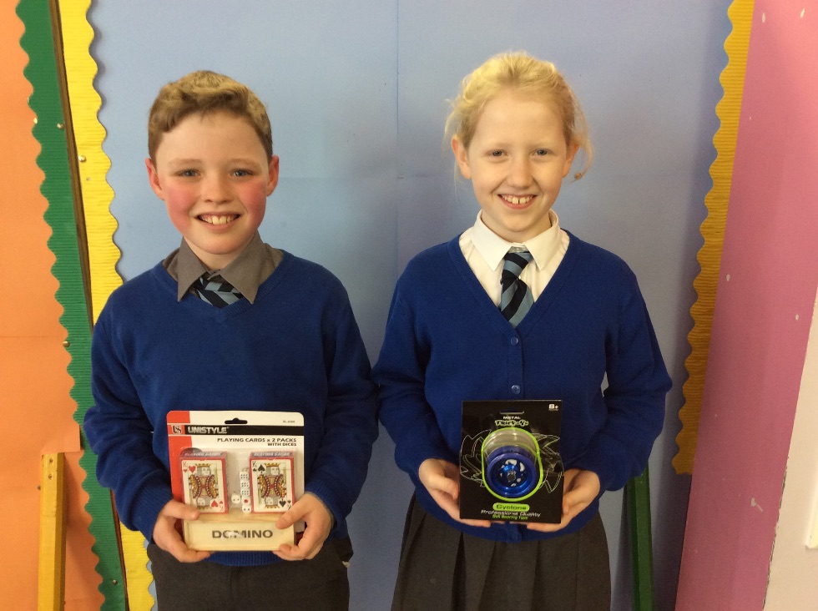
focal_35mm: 32
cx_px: 409
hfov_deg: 56.9
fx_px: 755
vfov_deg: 44.1
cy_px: 306
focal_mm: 3.3
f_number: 2.4
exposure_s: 1/25
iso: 80
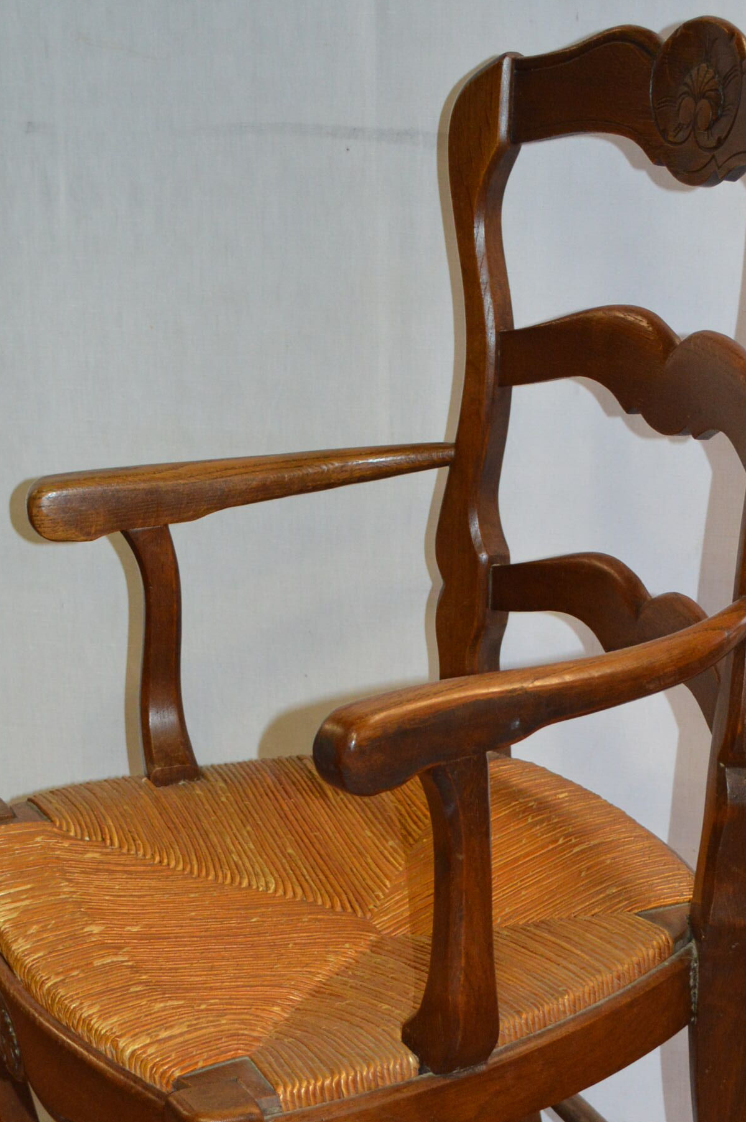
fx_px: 2491
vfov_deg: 25.0
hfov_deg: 17.0
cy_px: 902
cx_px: 454
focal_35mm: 80
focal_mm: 32
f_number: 4.8
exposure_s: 1/60
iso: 1100
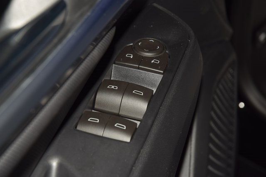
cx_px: 133
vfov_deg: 13.0
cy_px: 88
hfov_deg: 19.5
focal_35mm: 105
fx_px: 776
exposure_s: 1/125
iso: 100
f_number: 8
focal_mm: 70
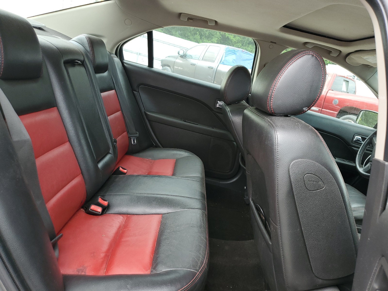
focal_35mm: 26
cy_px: 146
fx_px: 291
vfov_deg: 53.1
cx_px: 194
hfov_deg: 67.3
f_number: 1.5
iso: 50
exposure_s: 1/217
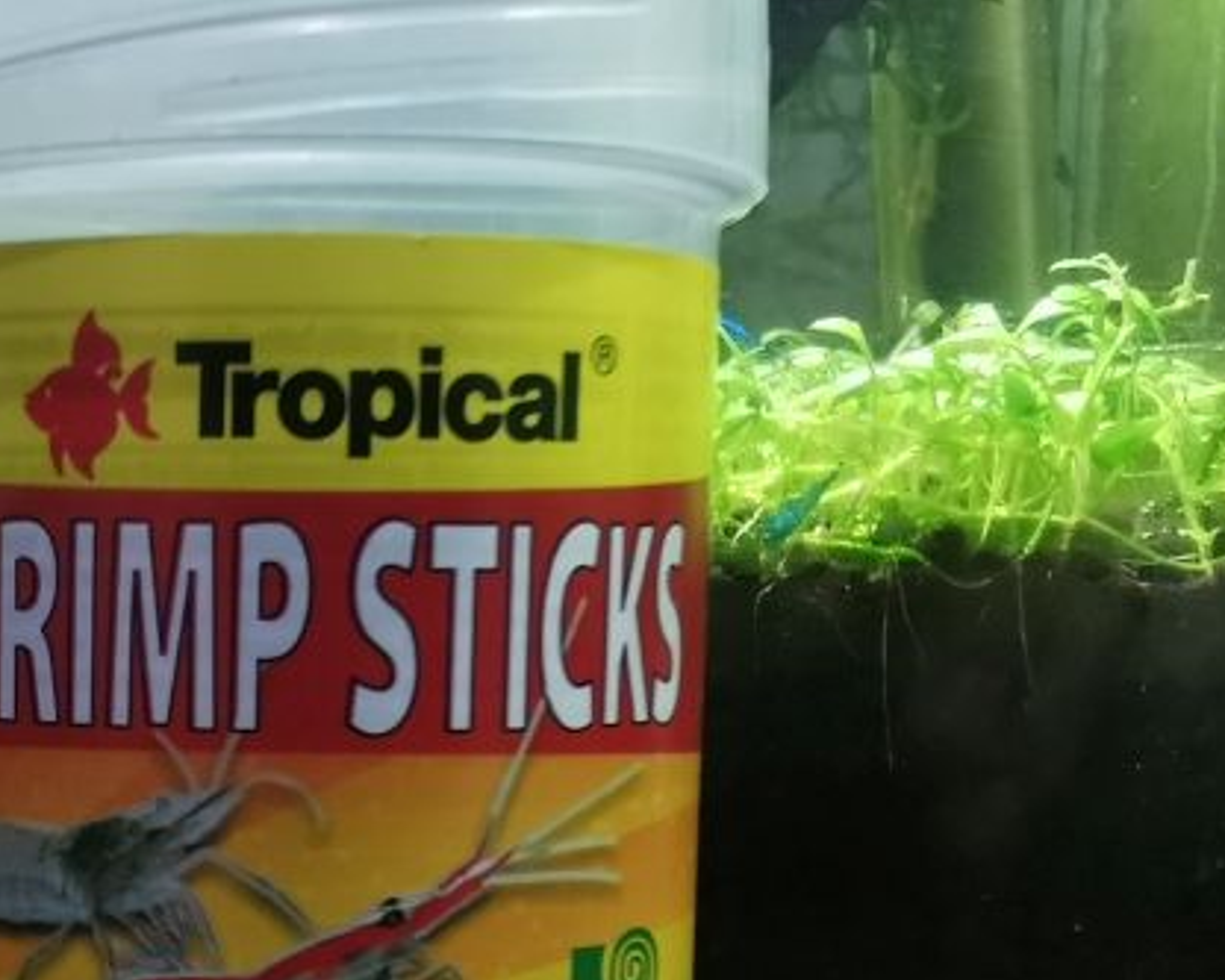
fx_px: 2212
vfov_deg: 24.6
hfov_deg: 30.4
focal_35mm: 61
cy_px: 771
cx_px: 286
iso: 320
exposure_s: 1/25
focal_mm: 2.26
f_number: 2.2
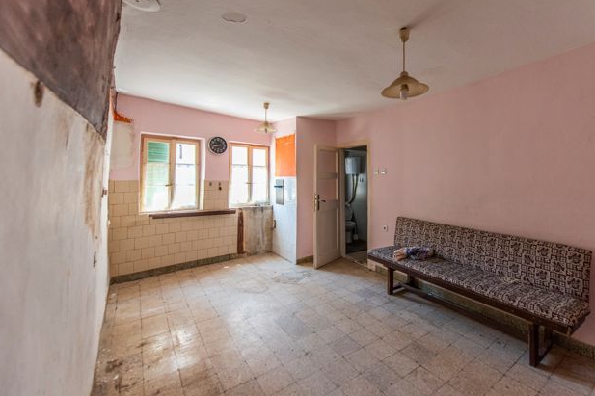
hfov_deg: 96.2
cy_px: 174
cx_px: 335
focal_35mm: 16
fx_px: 264
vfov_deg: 73.4
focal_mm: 14
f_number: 2.8
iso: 1000
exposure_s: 1/200
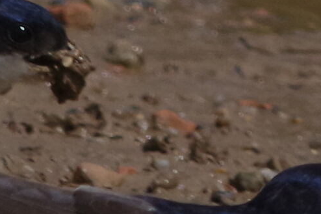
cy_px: 44
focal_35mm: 1945
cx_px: 268
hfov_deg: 1.1
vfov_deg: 0.7
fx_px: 17336
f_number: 4.5
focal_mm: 400
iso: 640
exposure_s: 1/2500
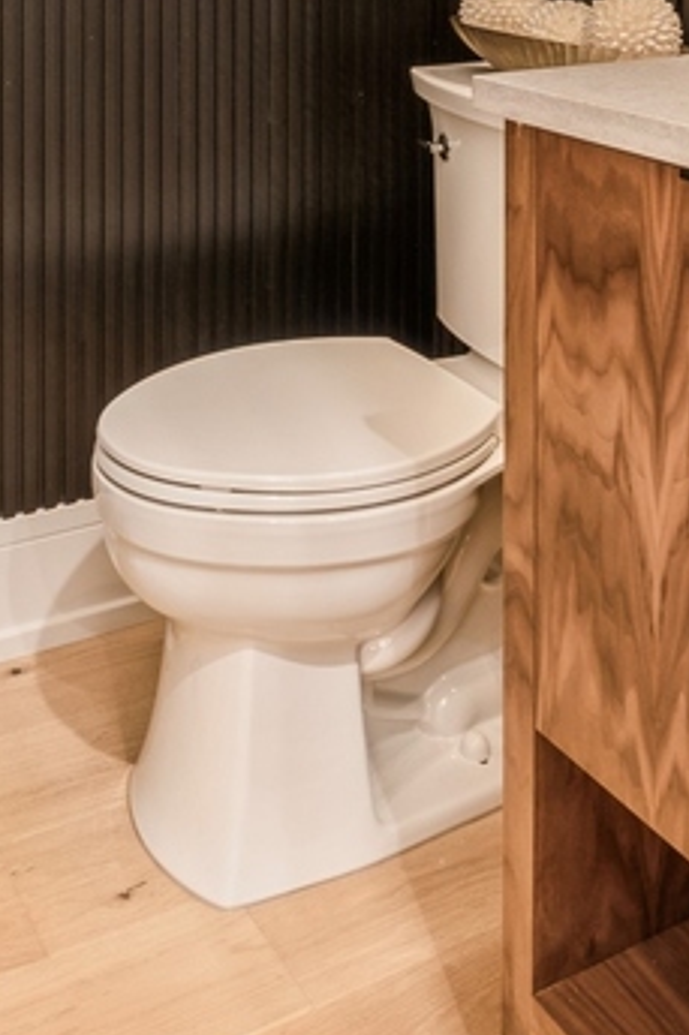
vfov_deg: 38.1
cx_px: 176
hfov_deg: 30.0
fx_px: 1264
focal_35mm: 44
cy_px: -63
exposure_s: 4
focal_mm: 14
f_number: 9
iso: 100
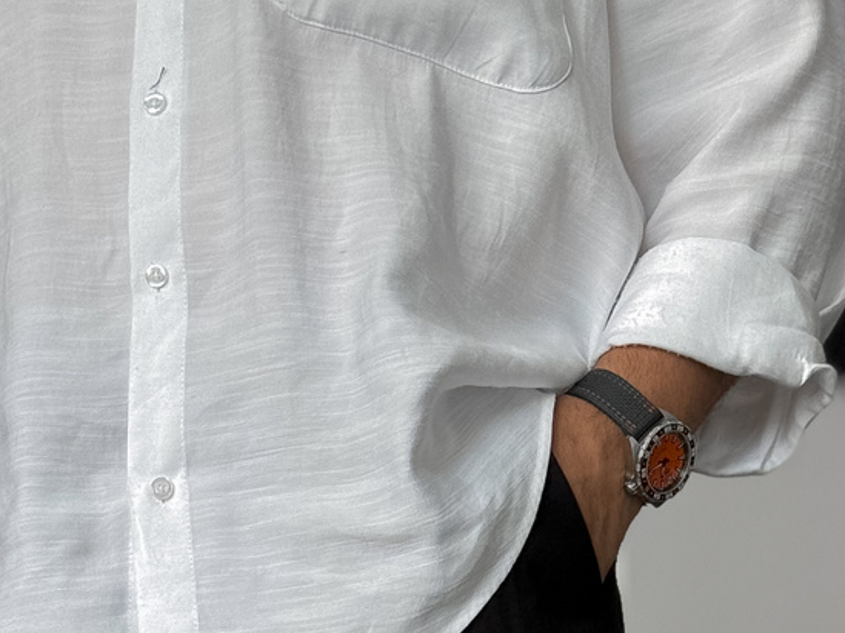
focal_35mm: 140
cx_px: 322
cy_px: 1090
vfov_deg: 10.1
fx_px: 3415
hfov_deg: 14.1
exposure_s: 1/150
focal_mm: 6.76
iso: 64
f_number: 1.8
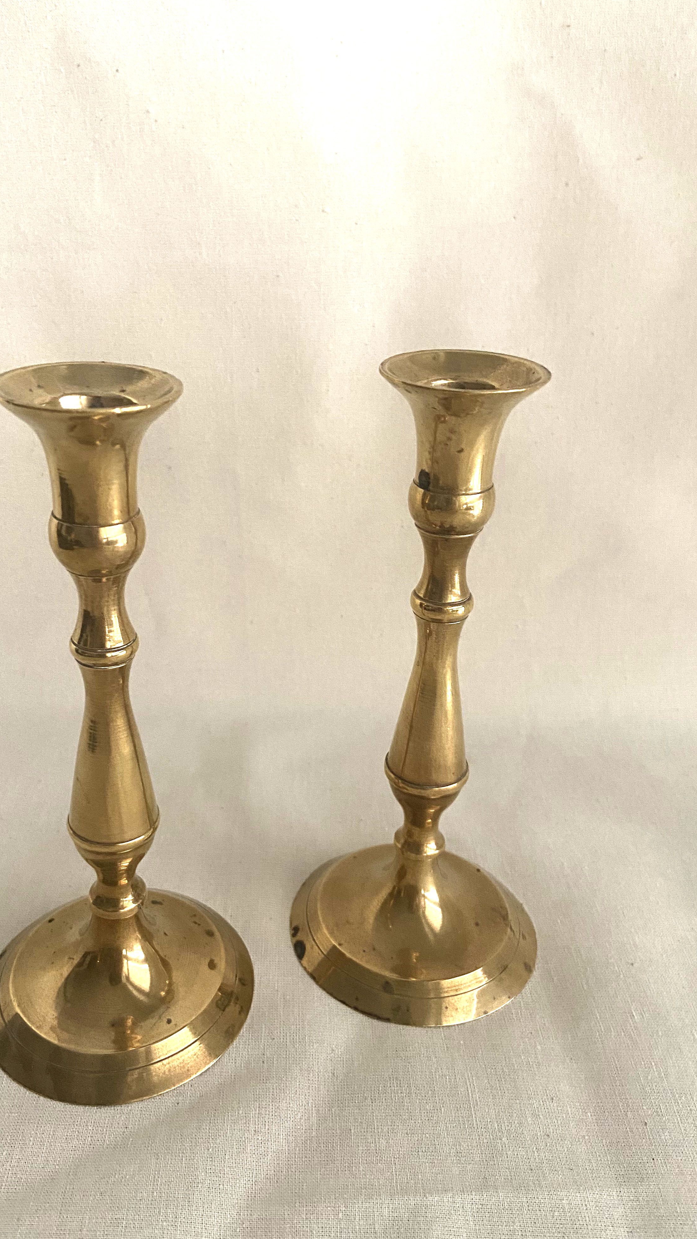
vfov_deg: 66.1
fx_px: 953
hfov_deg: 40.1
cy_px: 625
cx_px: 298
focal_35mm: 29
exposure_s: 1/60
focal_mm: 4.25
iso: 320
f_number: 1.8
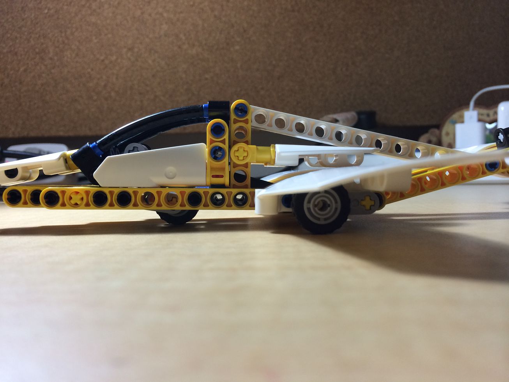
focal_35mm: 30
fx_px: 441
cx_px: 254
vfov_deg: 46.8
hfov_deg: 60.0
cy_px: 191
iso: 40
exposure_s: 1/30
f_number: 2.2
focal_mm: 4.12
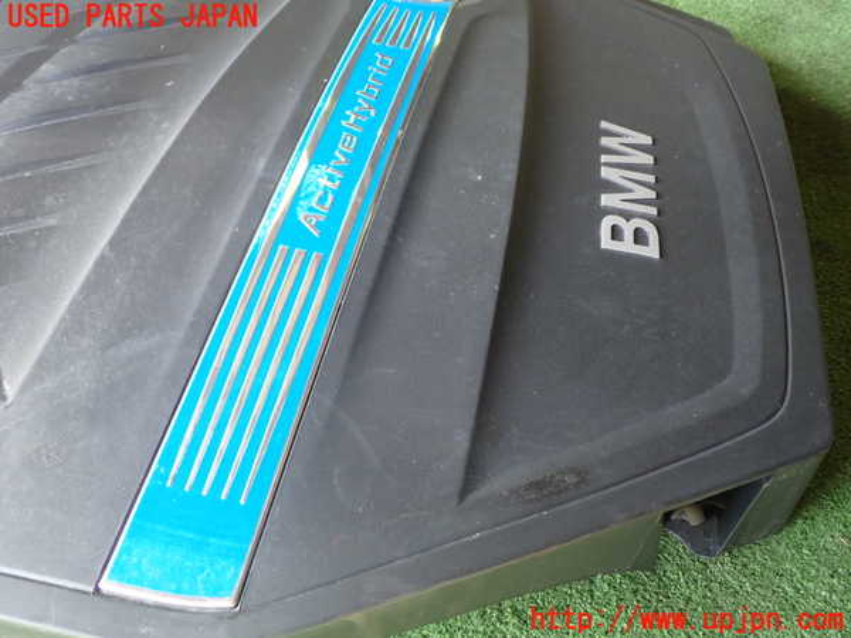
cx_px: 426
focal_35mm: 30
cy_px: 319
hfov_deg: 60.0
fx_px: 738
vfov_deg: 46.8
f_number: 2.3
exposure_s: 1/50
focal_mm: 5.4
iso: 200
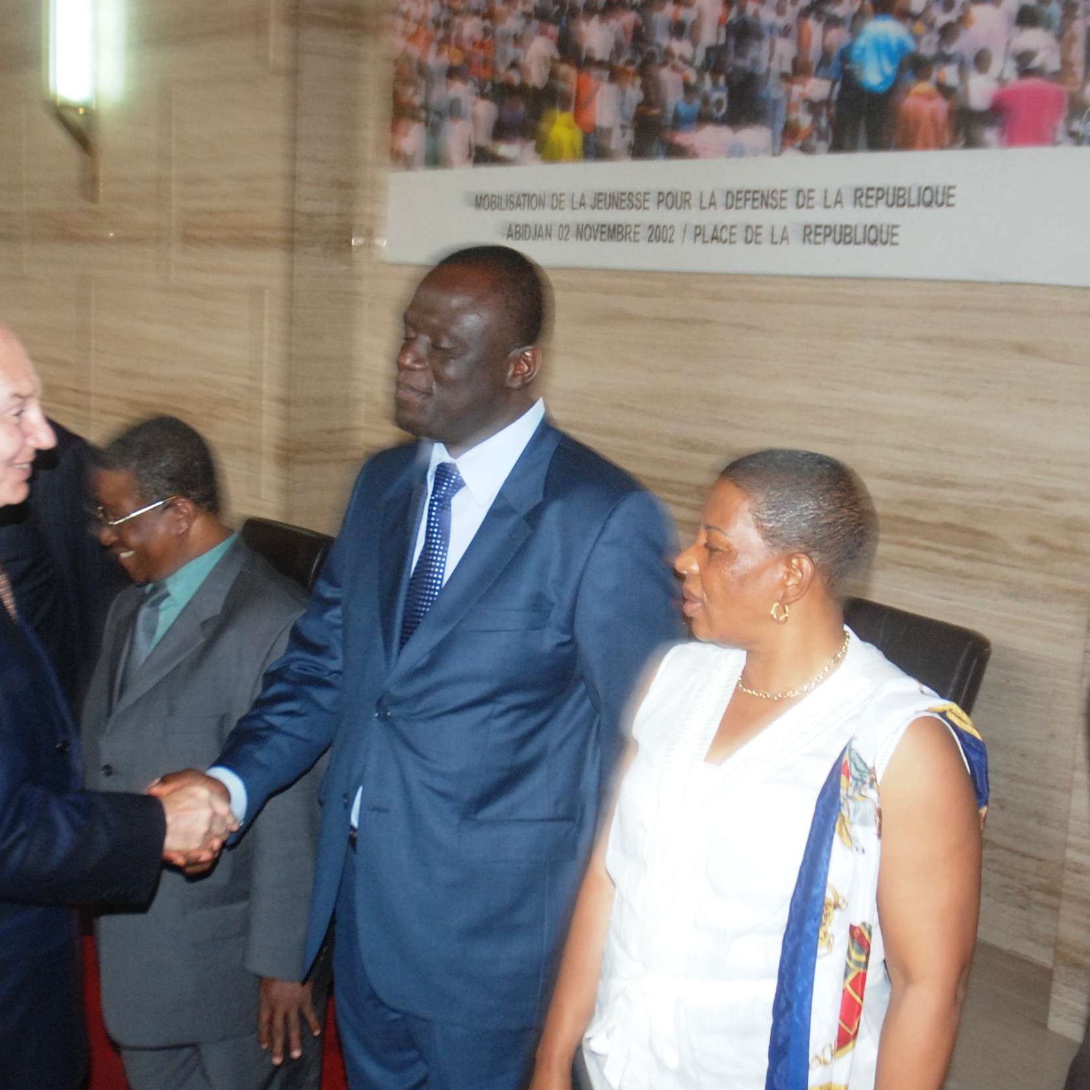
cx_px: 428
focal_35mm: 54
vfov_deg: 31.6
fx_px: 1924
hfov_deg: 31.5
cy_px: 590
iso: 500
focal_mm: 24
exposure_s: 1/60
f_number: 4.5
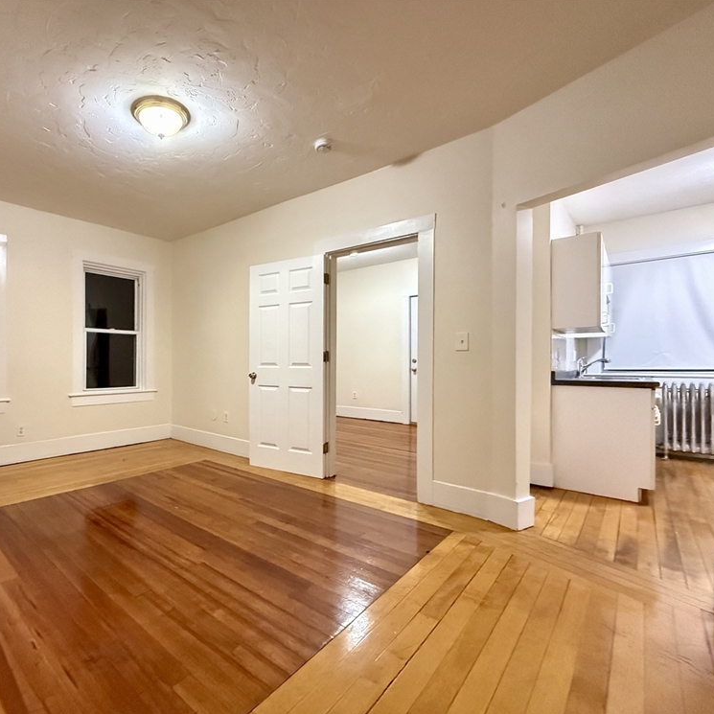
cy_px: 363
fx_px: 397
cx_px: 251
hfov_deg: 81.7
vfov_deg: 84.0
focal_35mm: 17
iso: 1250
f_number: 2.2
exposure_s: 1/60
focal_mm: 2.22
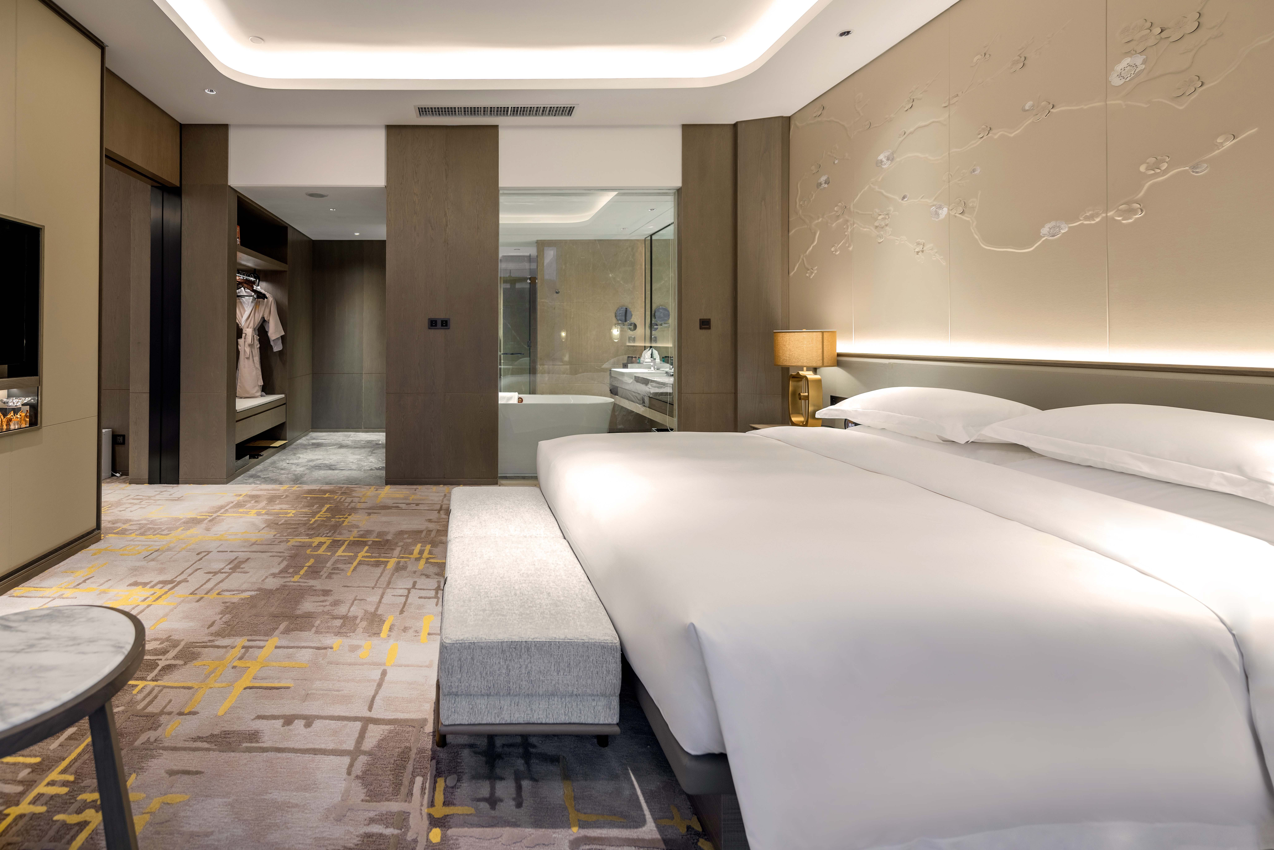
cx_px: 637
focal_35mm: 14
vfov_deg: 81.2
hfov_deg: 104.3
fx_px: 495
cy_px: 425
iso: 160
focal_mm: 14
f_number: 5
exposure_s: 1/13
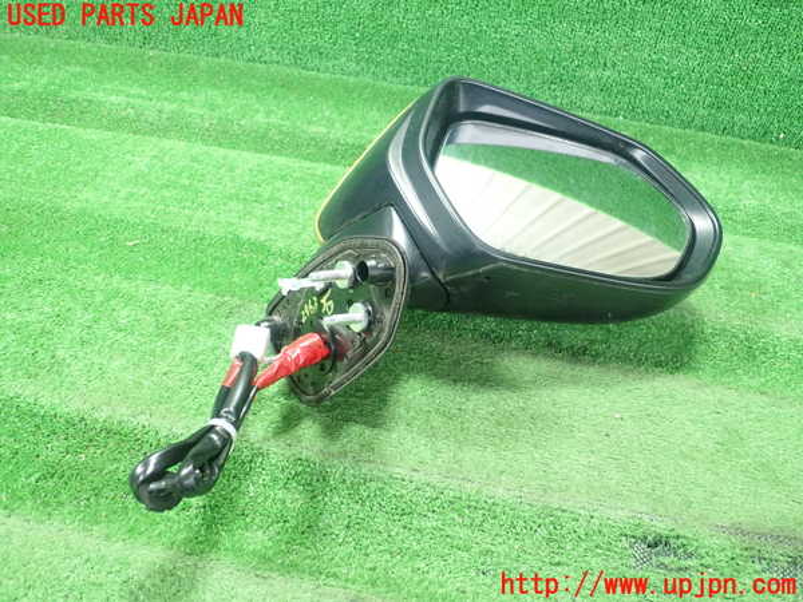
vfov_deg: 46.8
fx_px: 696
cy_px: 301
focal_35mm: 30
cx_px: 402
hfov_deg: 60.0
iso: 800
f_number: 2.3
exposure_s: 1/100
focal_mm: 5.5
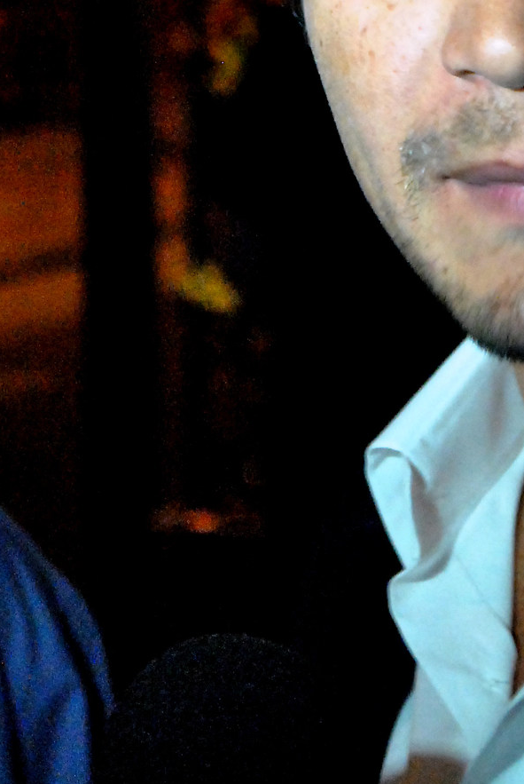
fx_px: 4885
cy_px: 206
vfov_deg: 9.2
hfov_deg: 6.1
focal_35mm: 224
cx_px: 540
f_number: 5.6
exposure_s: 1/25
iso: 3200
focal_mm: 55
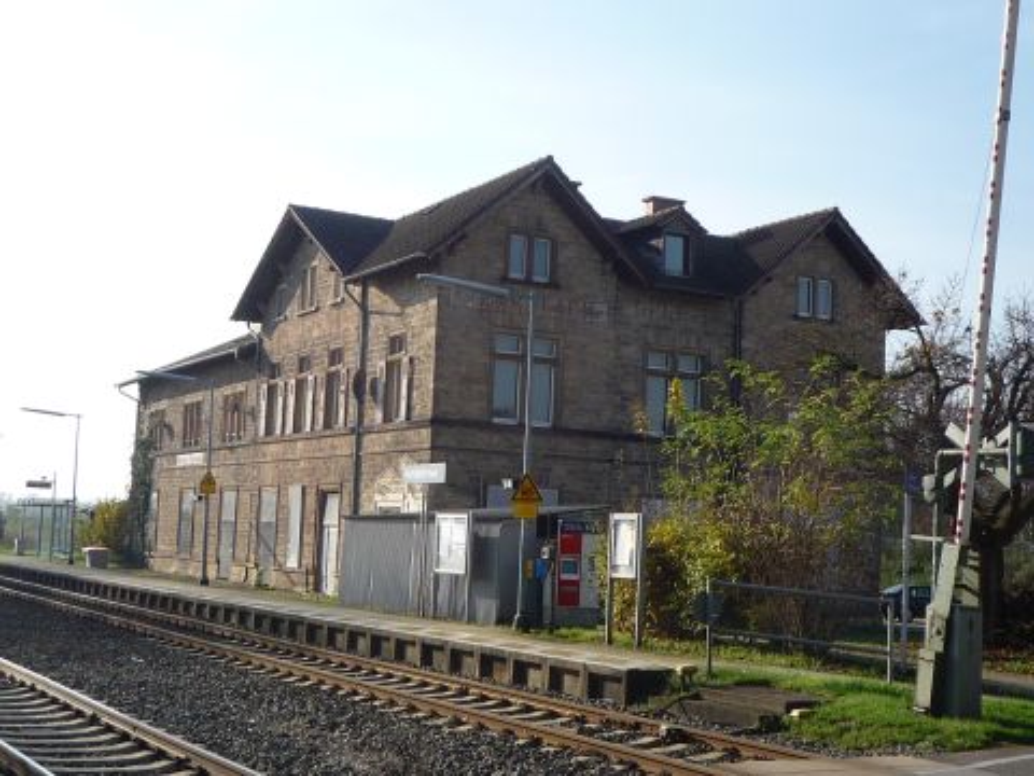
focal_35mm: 52
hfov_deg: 36.8
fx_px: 1553
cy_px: 388
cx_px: 517
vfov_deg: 28.0
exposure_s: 1/400
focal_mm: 5.3
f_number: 4.5
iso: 100
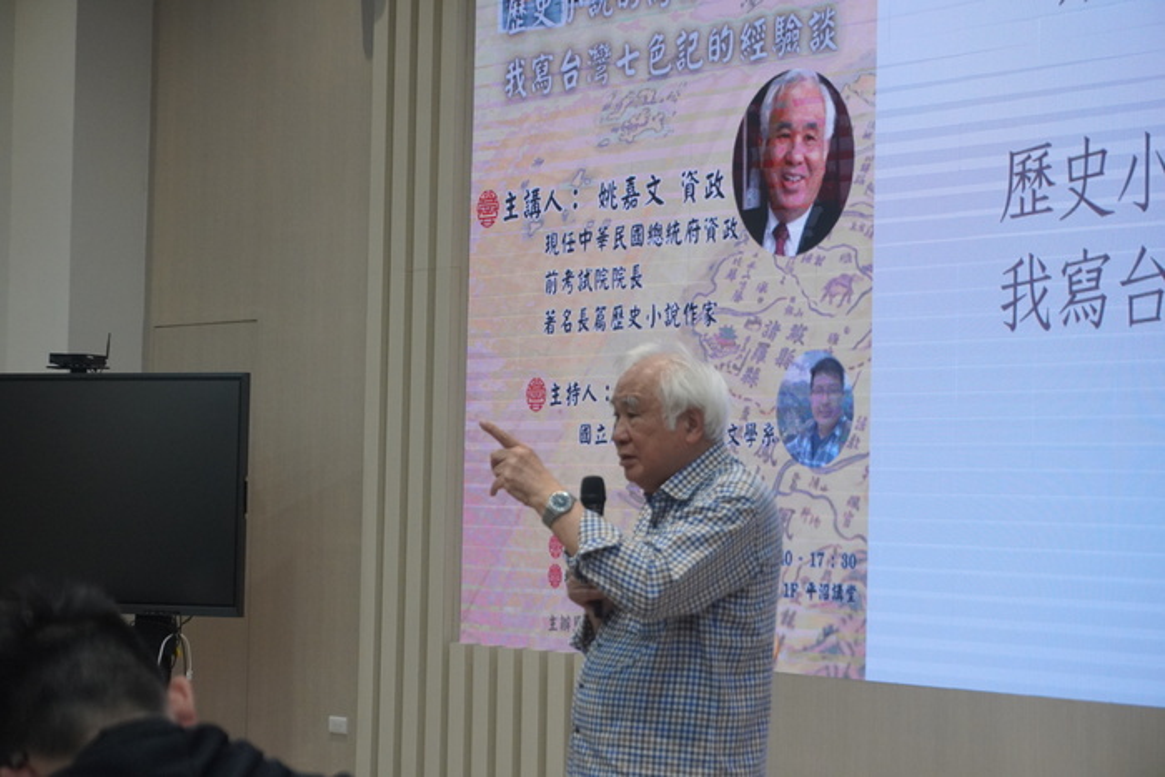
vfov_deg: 18.2
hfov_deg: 27.0
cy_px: 388
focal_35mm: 75
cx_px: 582
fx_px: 2427
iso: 2000
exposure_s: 1/160
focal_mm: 50
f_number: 5.6
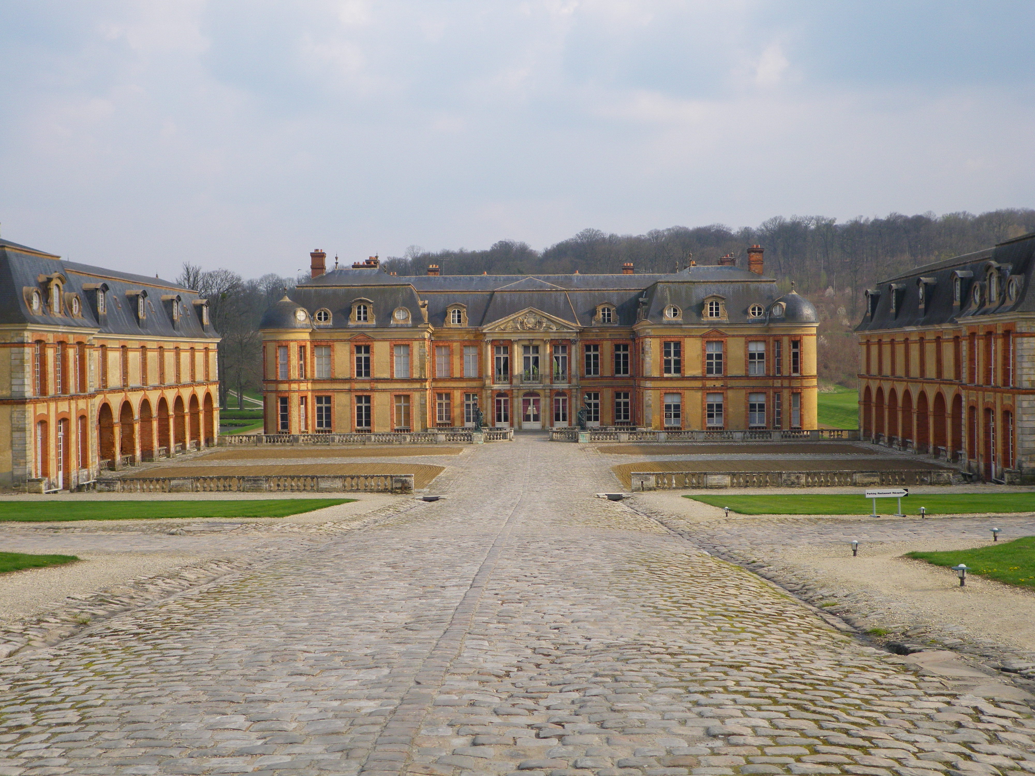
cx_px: 518
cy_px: 388
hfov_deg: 41.2
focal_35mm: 46
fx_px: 1375
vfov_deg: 31.5
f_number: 3.3
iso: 64
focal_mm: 8.2
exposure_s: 1/500
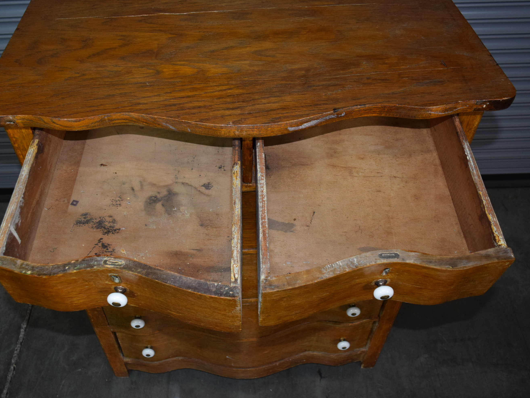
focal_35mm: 33
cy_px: 197
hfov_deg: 55.3
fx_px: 505
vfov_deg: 42.9
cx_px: 241
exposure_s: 1/100
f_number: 5
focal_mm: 20
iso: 800
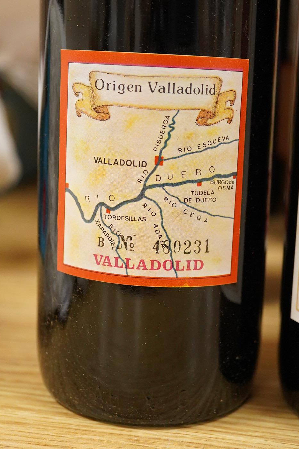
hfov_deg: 21.6
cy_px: 197
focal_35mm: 63
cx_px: 154
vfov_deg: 31.9
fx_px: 785
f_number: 3.5
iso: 2500
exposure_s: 1/250
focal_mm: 30
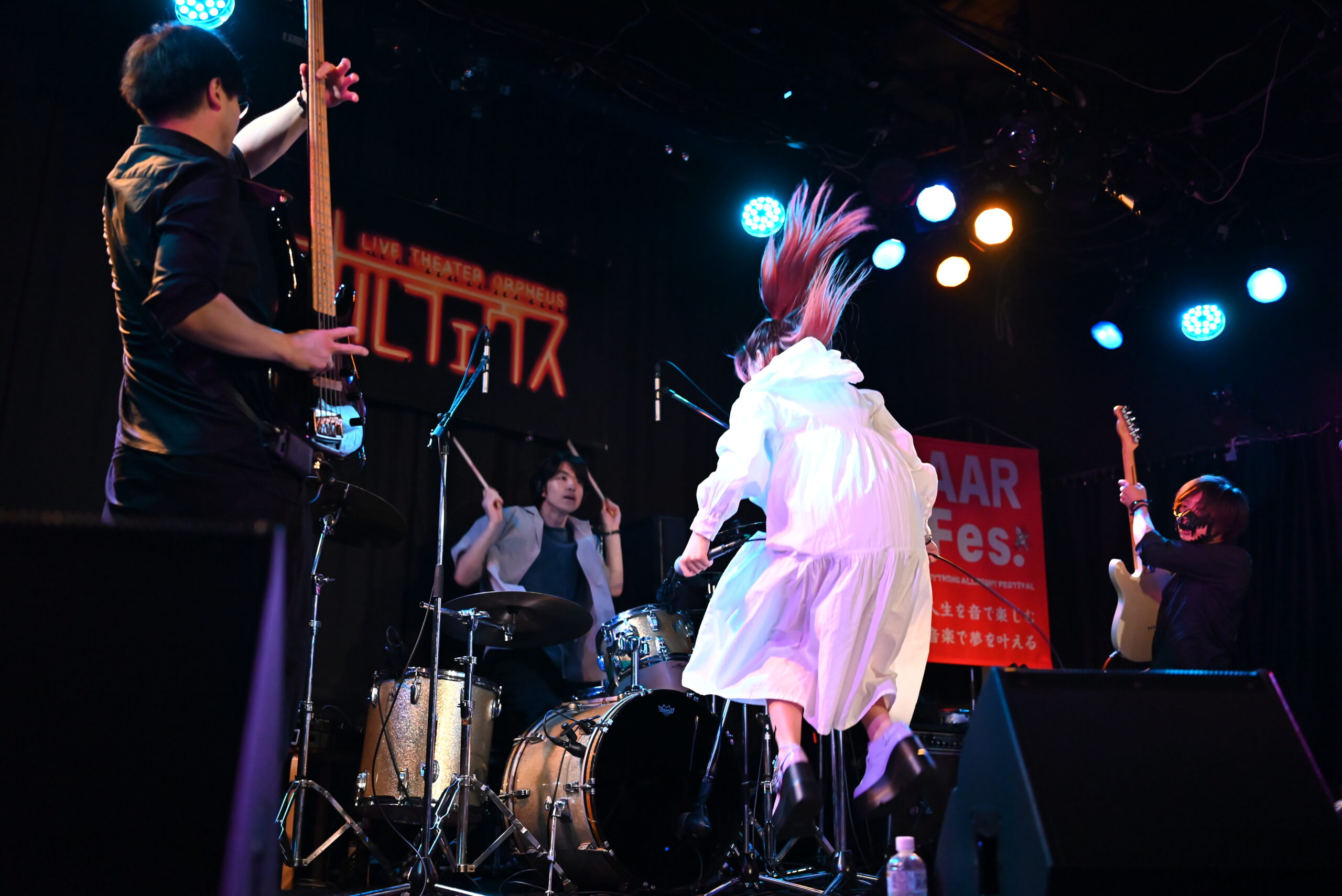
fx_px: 1305
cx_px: 671
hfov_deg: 54.4
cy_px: 448
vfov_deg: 37.9
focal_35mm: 35
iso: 3200
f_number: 2
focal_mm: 35
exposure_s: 1/250
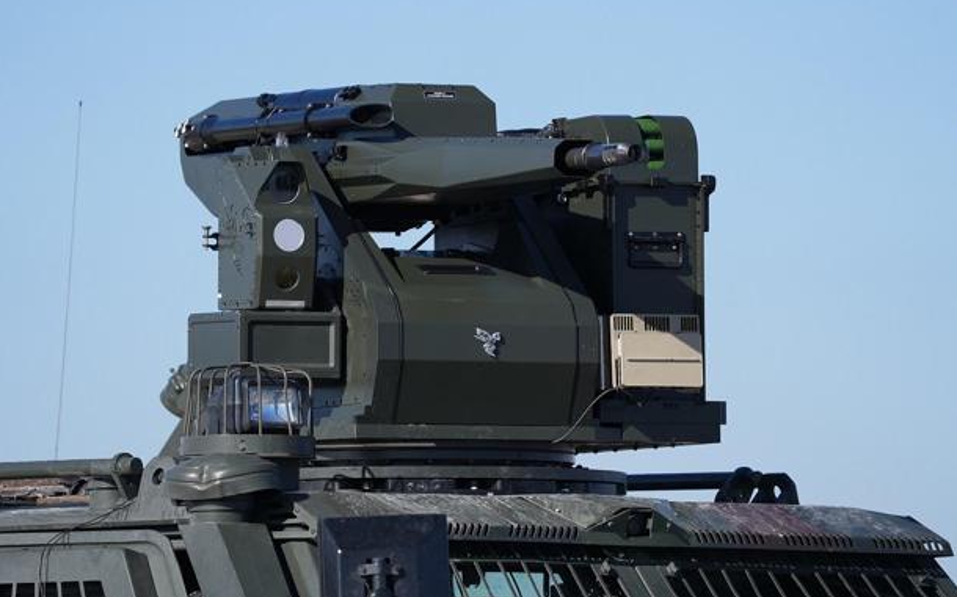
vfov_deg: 2.9
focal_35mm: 452
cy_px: 277
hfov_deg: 4.6
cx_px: 478
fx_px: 11787
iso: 100
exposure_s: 1/500
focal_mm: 441
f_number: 6.3
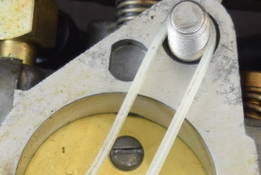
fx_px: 2197
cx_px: 85
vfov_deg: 4.5
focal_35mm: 303
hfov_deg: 6.8
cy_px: 233
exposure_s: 1/100
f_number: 5
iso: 400
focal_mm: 35
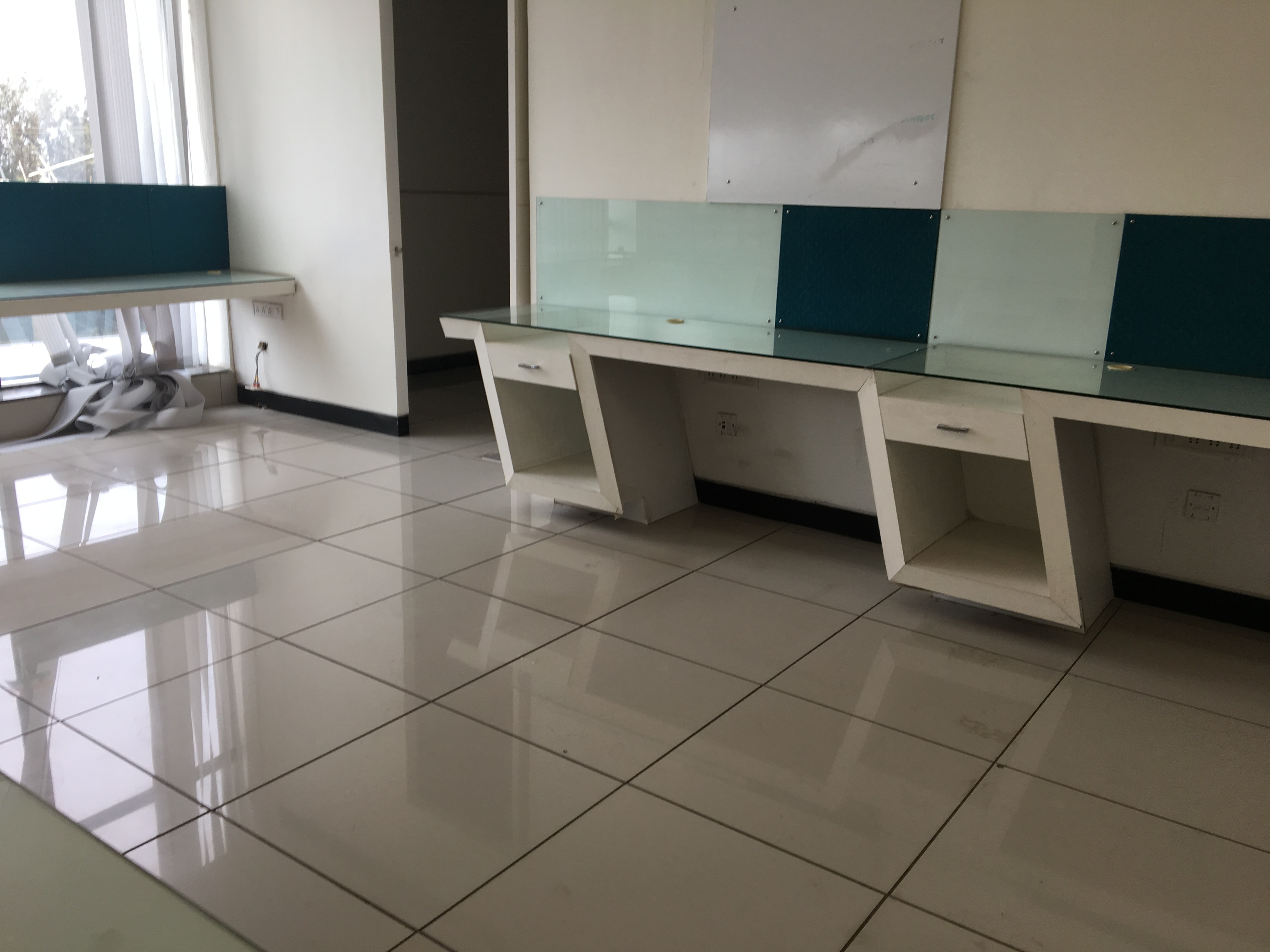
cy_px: 476
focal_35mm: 29
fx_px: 1064
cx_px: 635
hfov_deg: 61.7
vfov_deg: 48.2
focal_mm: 4.15
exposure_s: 1/50
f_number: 2.2
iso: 25
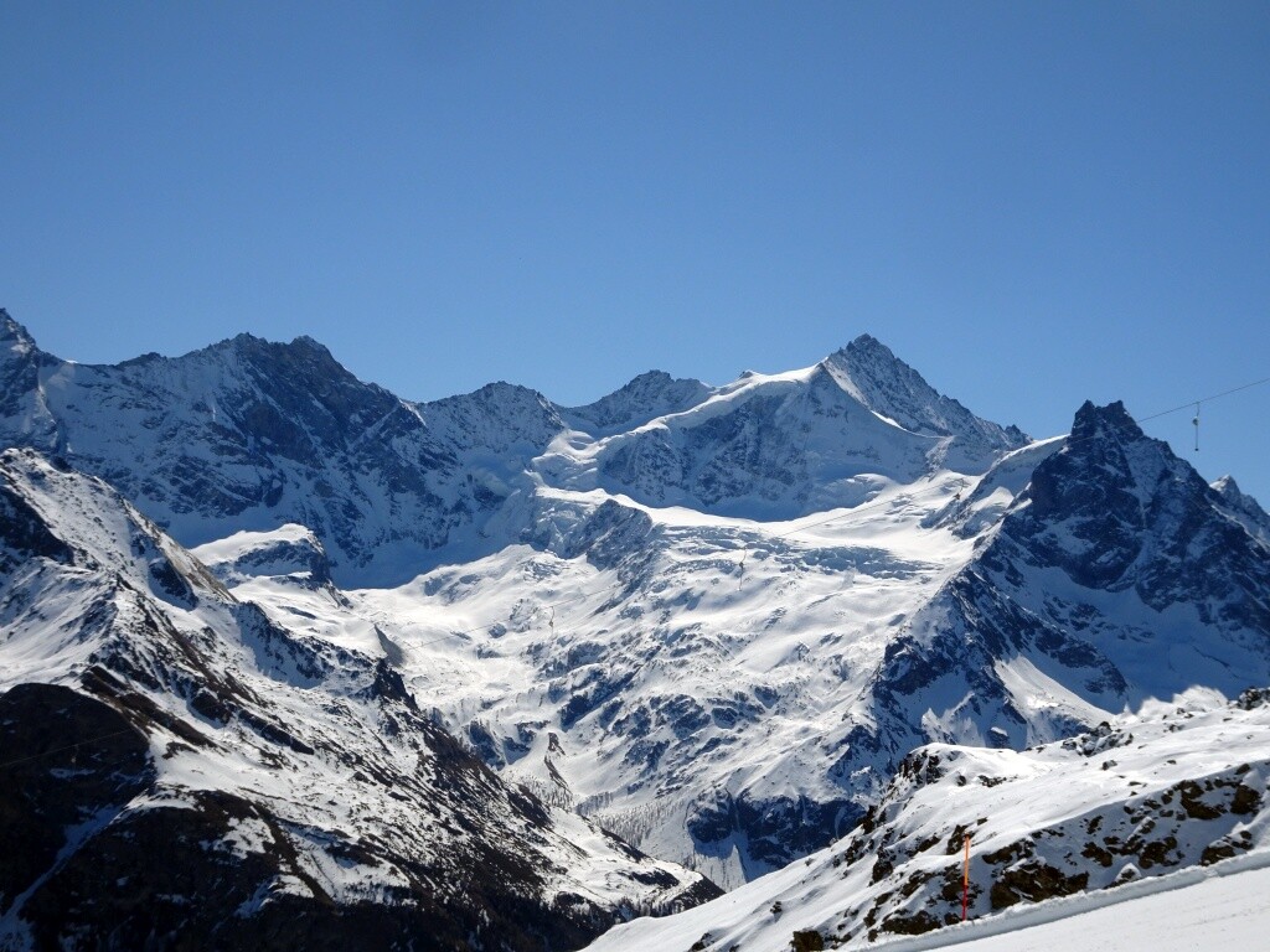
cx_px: 635
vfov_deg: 23.7
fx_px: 2275
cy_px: 476
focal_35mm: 62
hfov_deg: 31.2
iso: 80
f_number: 4.5
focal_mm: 10.59
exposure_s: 1/1600
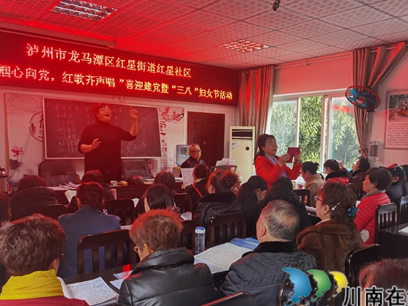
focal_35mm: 31
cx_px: 209
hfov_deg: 58.3
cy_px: 163
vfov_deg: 45.4
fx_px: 365
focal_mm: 6.71
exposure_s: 1/100
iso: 100
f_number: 1.9
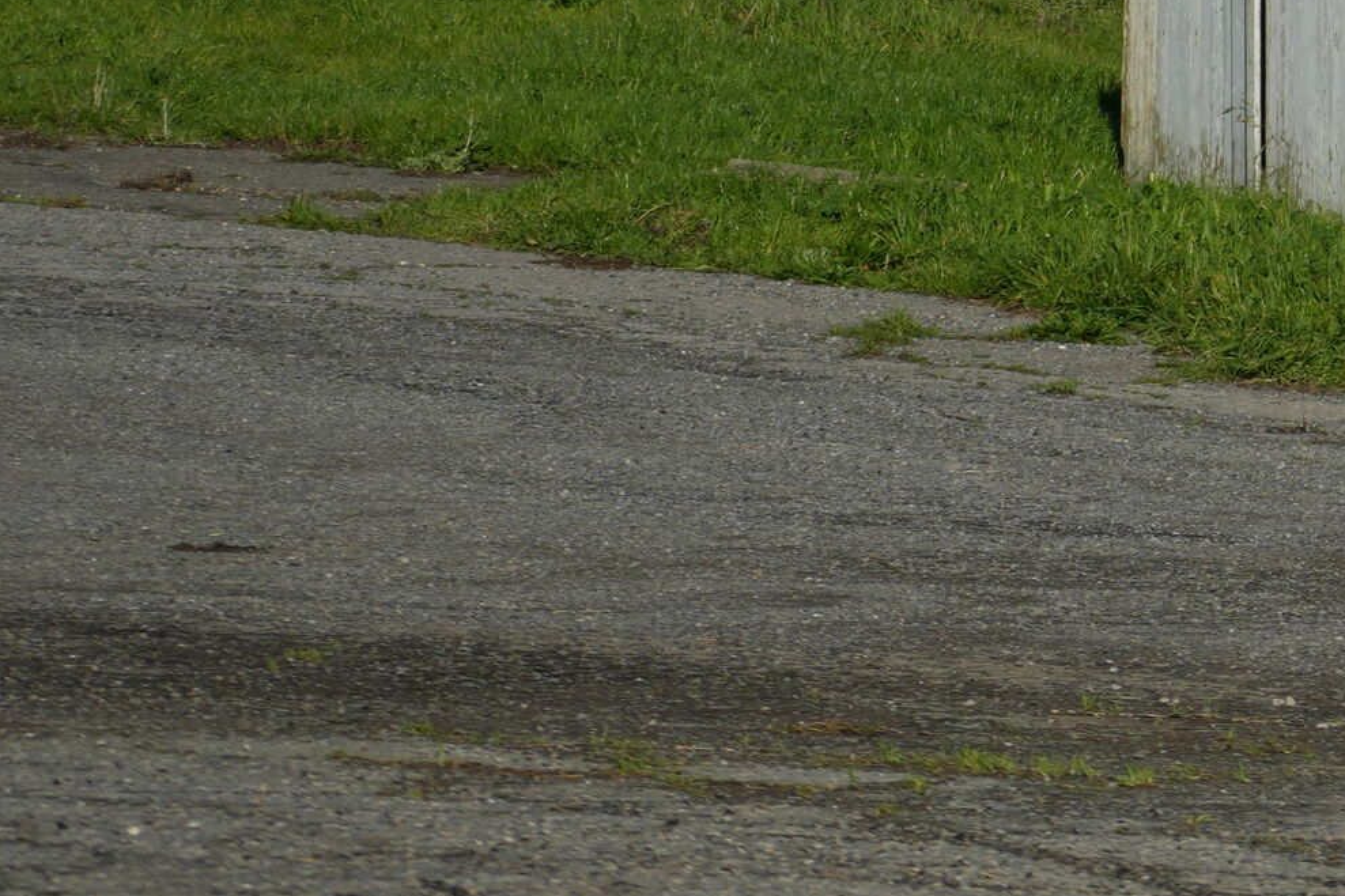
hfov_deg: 6.0
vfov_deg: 4.1
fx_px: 12401
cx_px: 2697
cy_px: -247
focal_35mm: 332
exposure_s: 1/1600
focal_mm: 76
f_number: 5.6
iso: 160
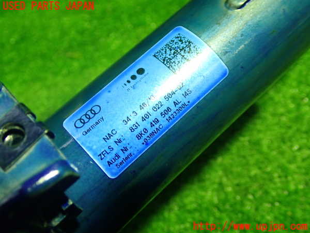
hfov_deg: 45.8
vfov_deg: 35.1
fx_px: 367
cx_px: 155
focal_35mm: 41
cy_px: 116
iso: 640
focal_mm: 7.31
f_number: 2.8
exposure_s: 1/40
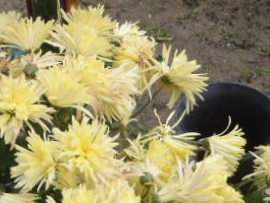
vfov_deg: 12.7
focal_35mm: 114
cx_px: -6
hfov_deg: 16.9
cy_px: -33
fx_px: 889
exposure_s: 1/100
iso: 64
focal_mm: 8.89
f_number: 4.4
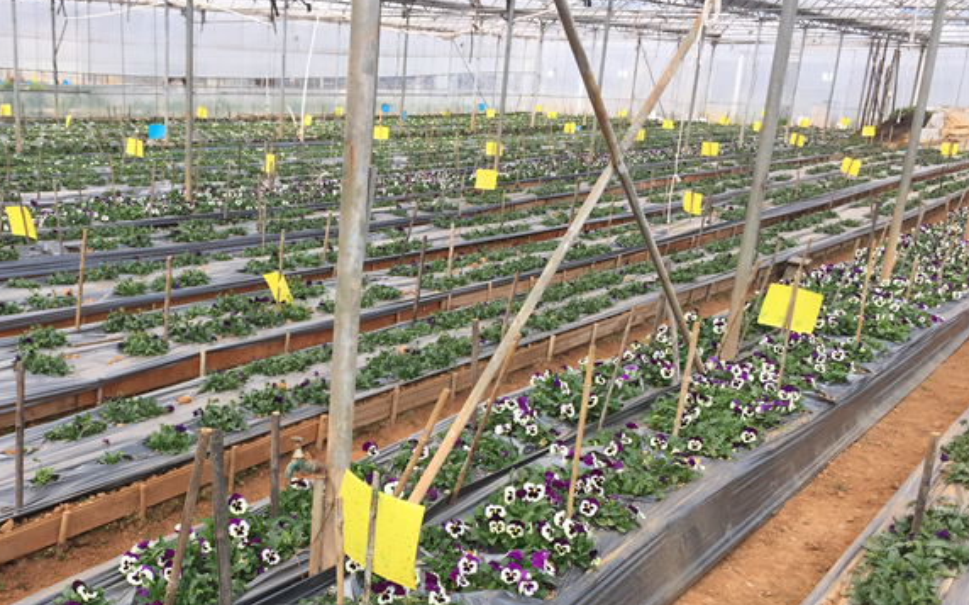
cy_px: 471
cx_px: 298
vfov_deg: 29.3
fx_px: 1135
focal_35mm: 43
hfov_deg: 45.3
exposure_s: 1/439
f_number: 2.2
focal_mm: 4.15
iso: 32
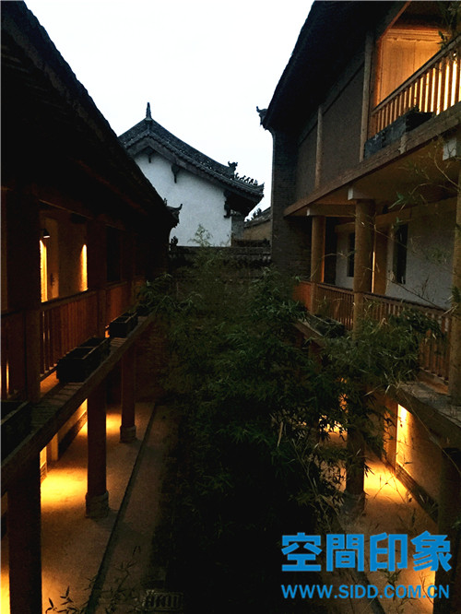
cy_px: 307
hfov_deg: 48.3
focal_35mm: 29
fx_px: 515
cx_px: 230
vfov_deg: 61.6
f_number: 2.2
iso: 320
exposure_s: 1/17
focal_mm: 4.15
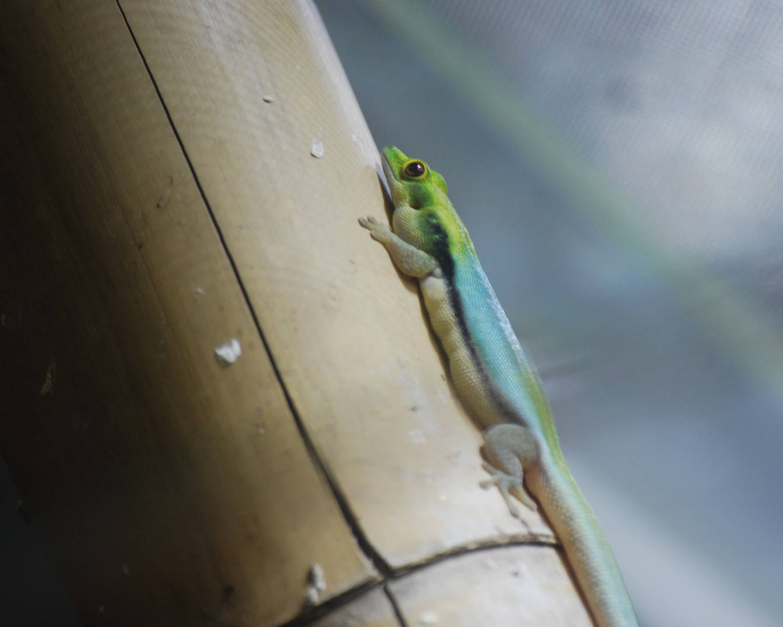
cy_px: 313
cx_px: 449
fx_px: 11753
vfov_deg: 3.1
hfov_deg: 3.8
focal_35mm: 507
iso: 400
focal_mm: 300
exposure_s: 1/100
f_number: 5.6
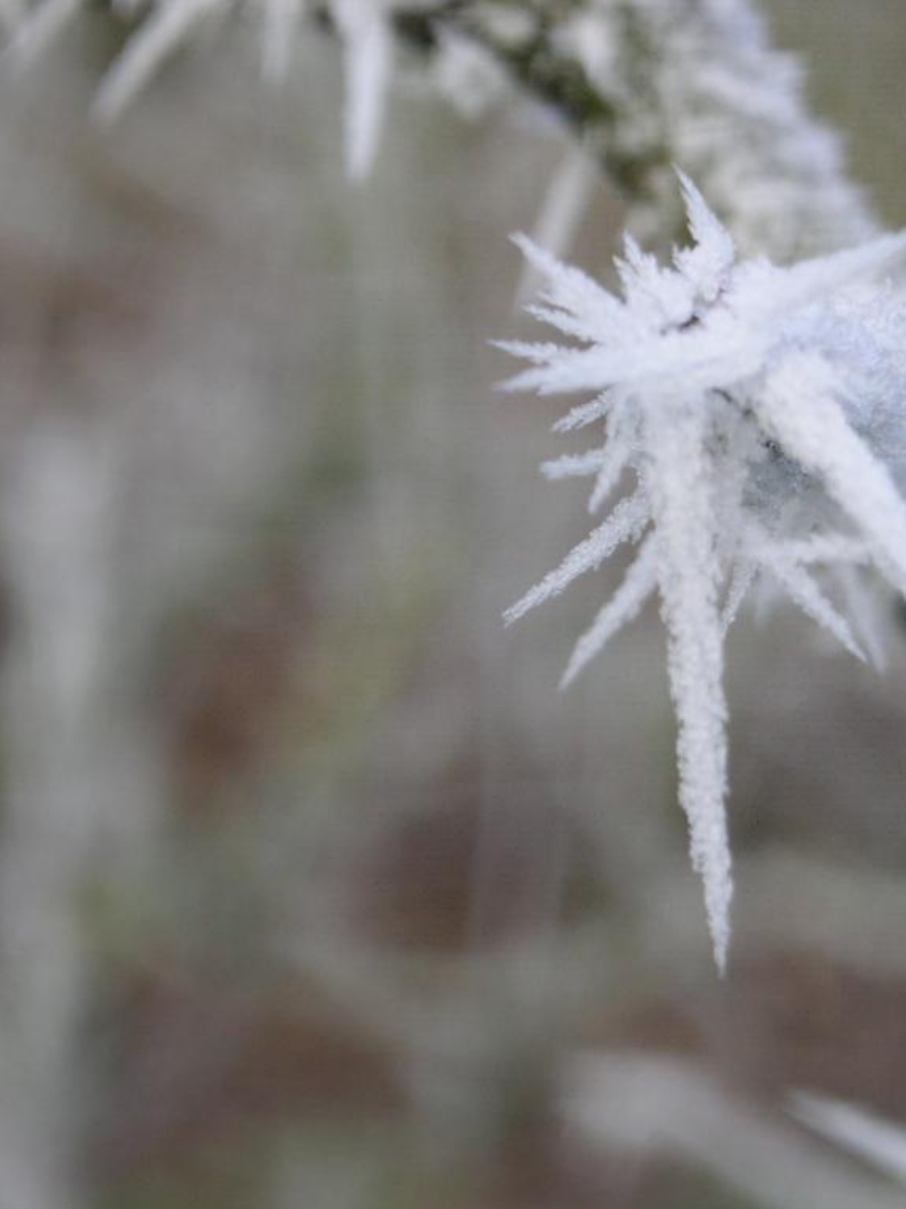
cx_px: 759
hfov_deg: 9.7
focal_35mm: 153
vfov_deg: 12.9
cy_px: 605
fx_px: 5341
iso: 100
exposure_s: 1/60
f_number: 6.7
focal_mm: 23.4
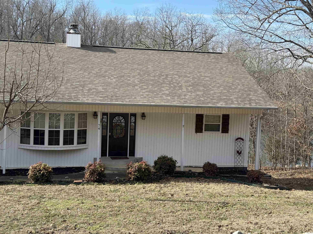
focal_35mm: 48
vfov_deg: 30.3
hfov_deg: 39.7
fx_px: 434
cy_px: 117
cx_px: 156
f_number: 1.78
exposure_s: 1/2033
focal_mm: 6.76
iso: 64
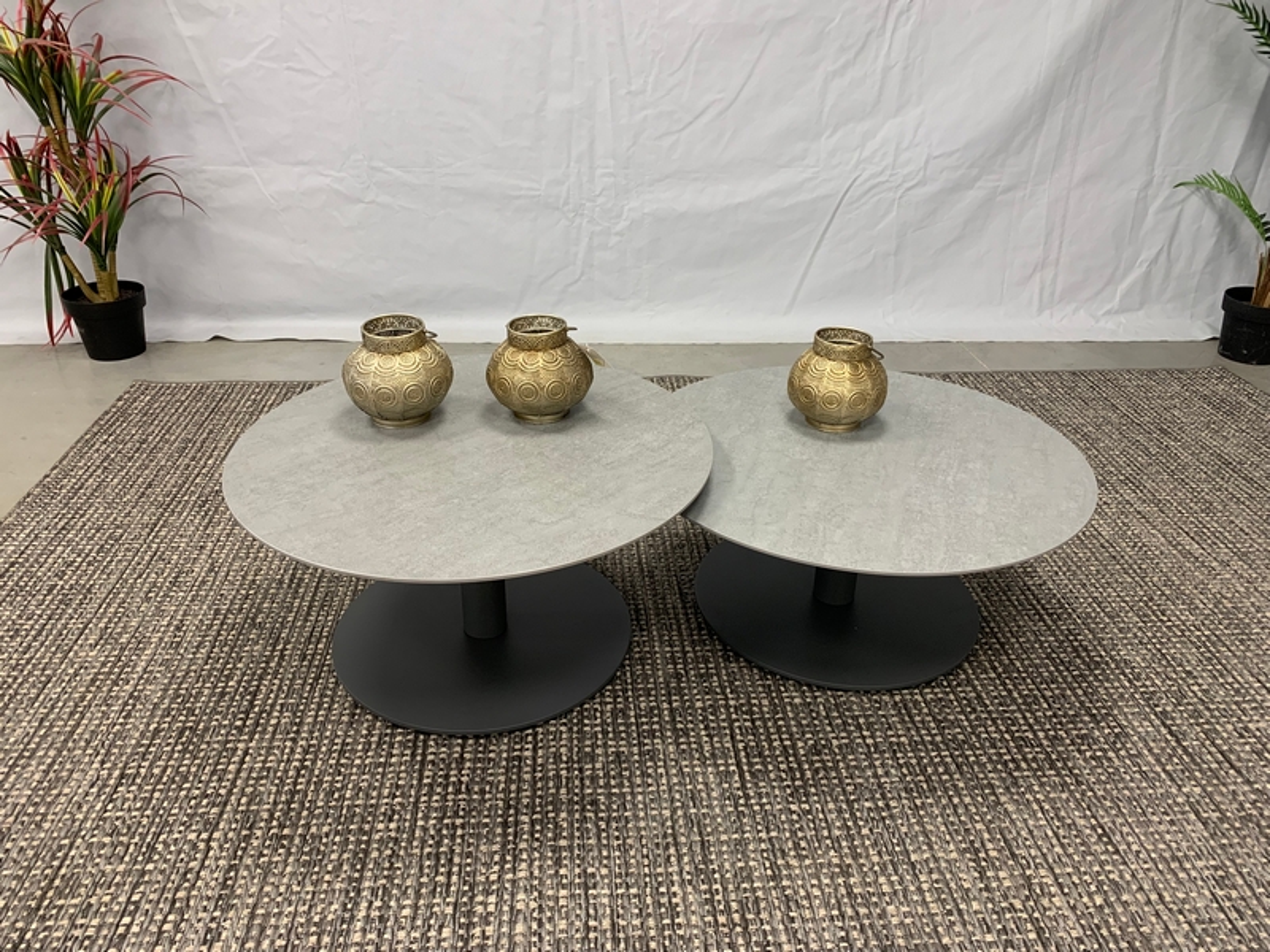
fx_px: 954
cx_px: 635
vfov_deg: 53.1
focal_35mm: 26
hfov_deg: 67.3
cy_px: 476
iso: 80
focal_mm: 4.25
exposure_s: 1/50
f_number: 1.8
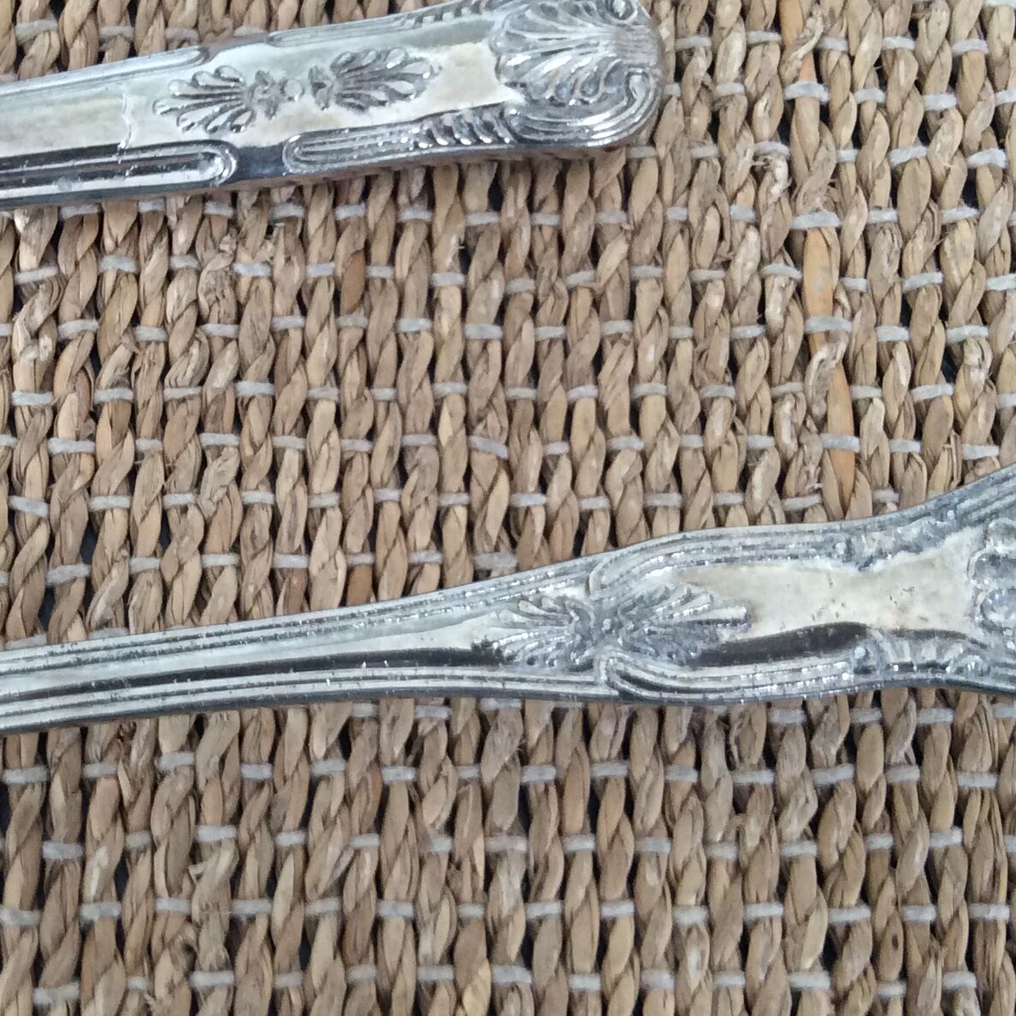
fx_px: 2059
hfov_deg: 27.4
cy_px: 446
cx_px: 274
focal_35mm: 62
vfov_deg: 27.7
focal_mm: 3.3
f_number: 2.4
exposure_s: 1/25
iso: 100
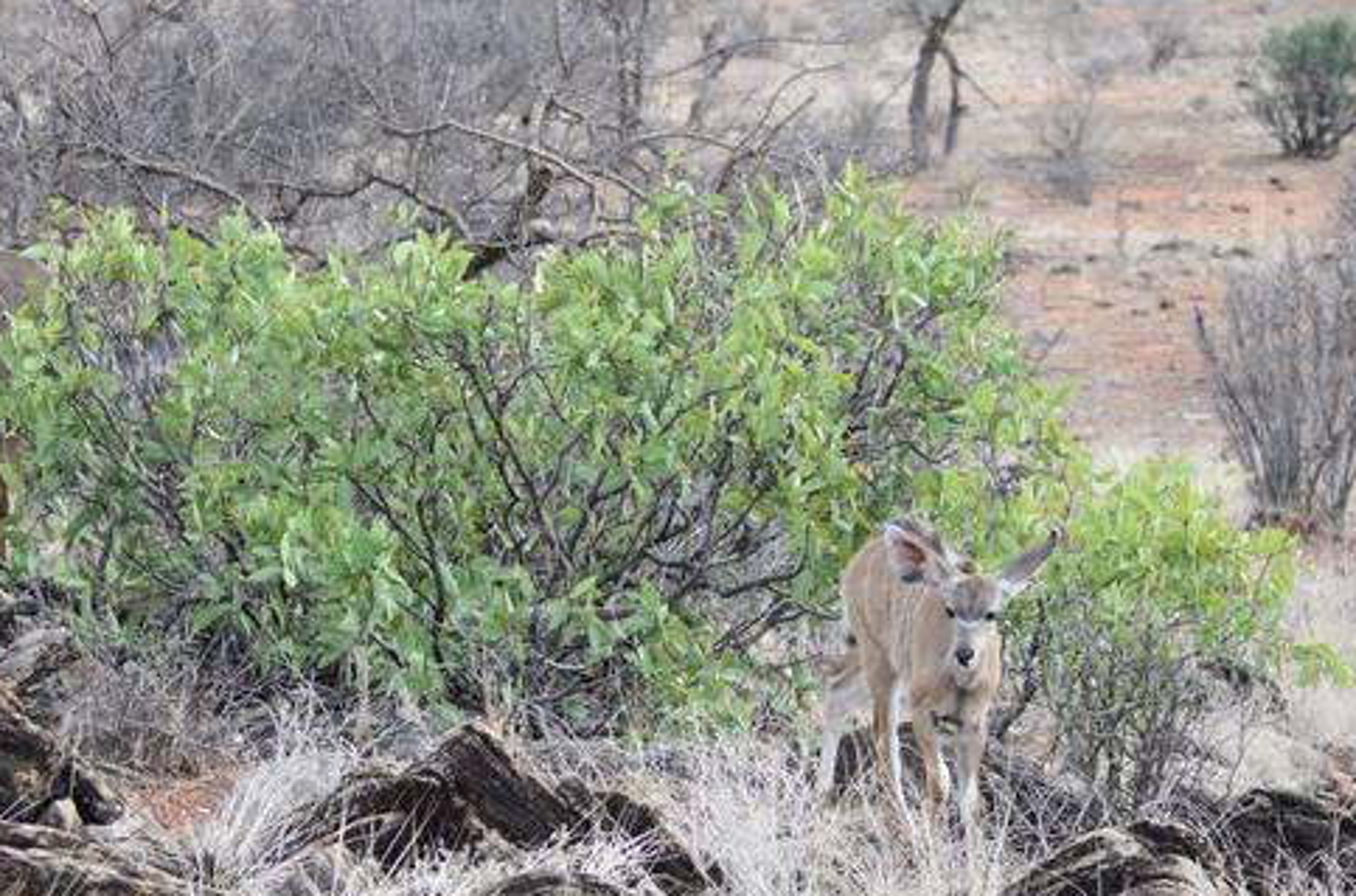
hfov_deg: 11.8
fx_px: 6535
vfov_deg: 7.8
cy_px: 485
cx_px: 413
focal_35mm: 174
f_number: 4.5
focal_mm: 80
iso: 500
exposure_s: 1/400
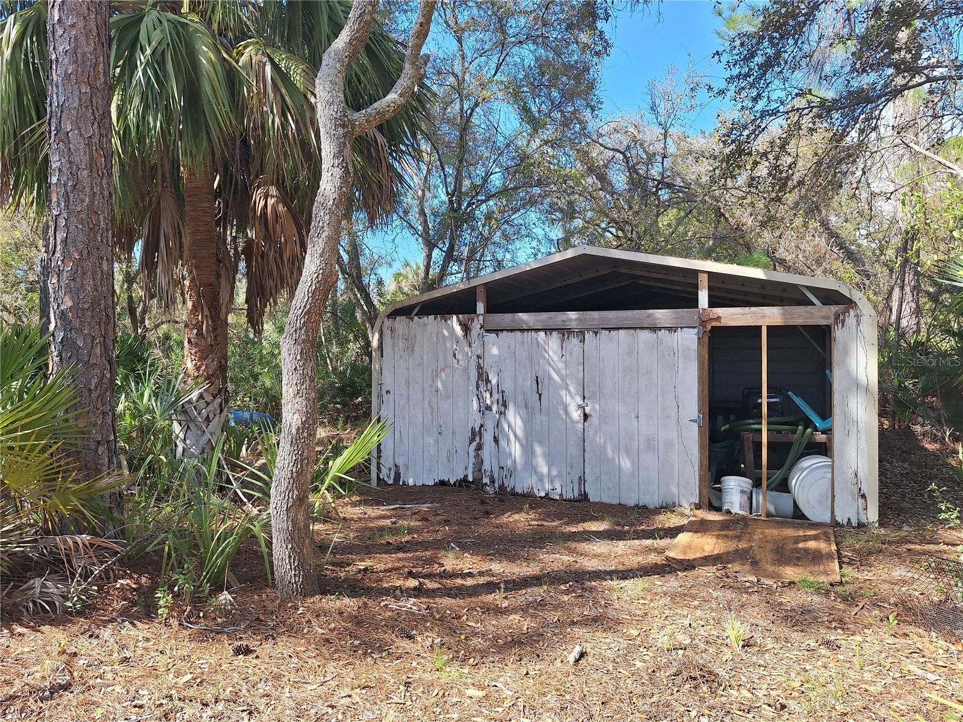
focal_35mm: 23
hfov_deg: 73.9
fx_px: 640
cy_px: 361
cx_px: 482
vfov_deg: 58.9
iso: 40
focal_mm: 5.54
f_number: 1.8
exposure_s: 1/722
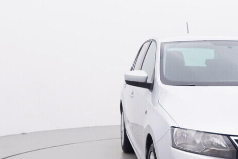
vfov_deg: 19.4
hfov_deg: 28.3
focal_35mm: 70
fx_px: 460
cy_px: 129
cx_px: 194
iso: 200
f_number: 5
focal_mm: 15
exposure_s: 1/80
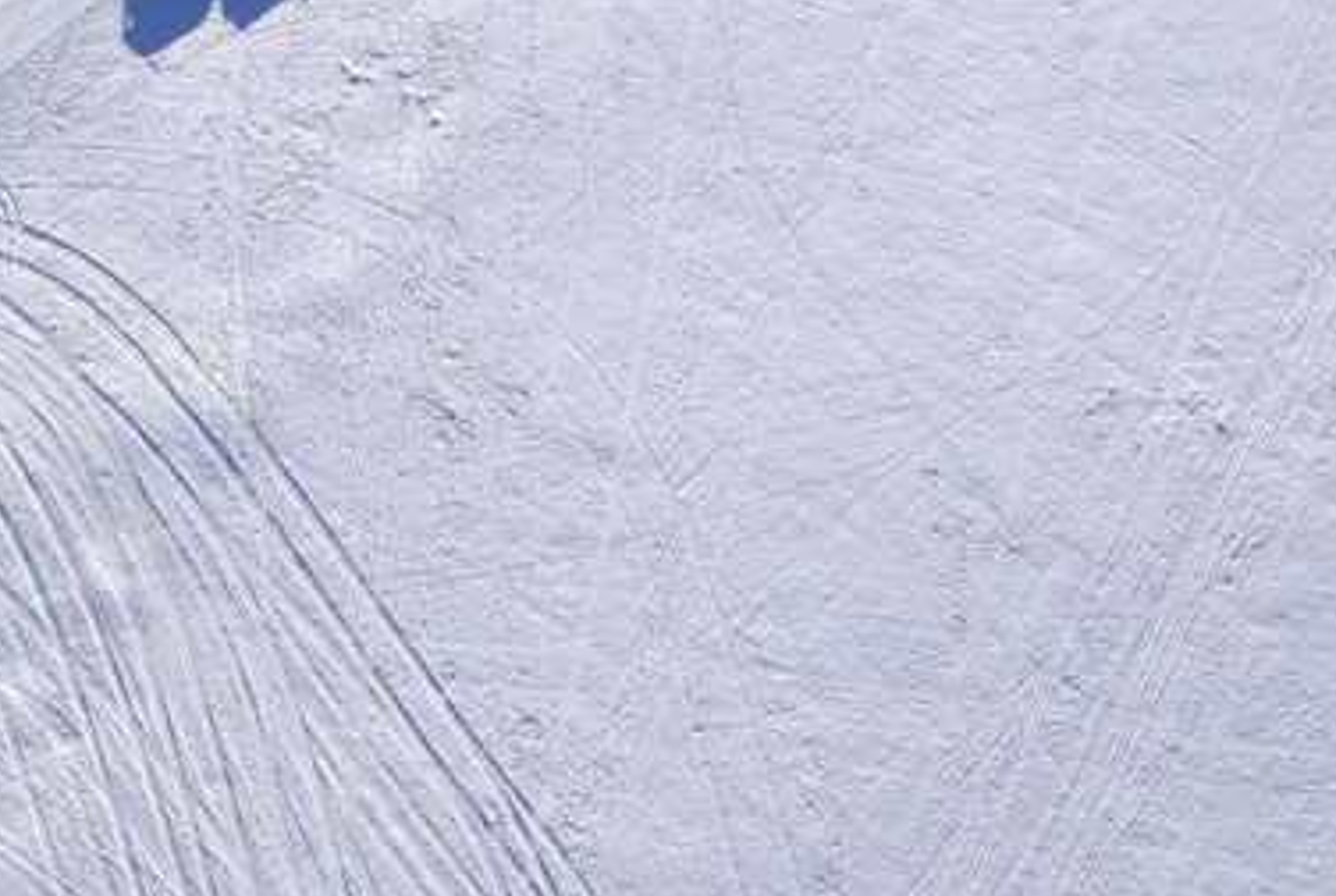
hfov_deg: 41.7
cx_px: 370
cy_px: 414
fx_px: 1710
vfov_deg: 29.3
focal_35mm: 46
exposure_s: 1/1000
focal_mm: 18
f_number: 8
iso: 400
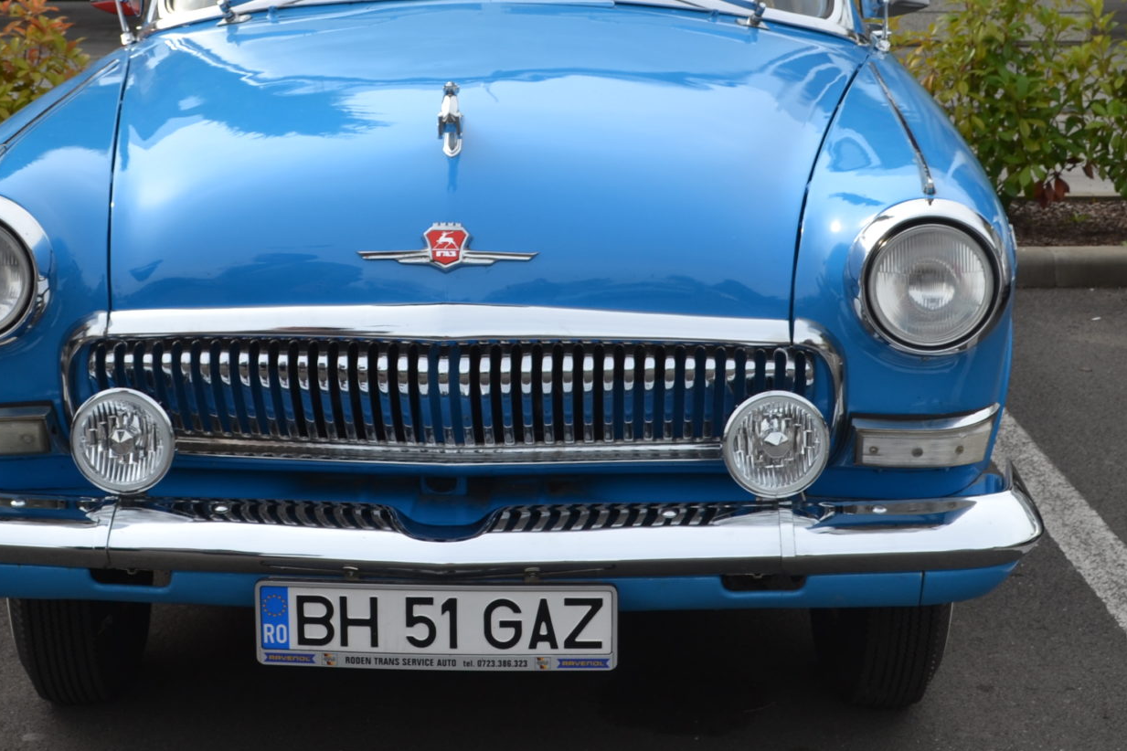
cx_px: 544
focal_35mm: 81
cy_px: 275
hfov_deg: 25.1
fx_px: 2536
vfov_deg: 16.8
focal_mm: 26
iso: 100
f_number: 6.3
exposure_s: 1/160
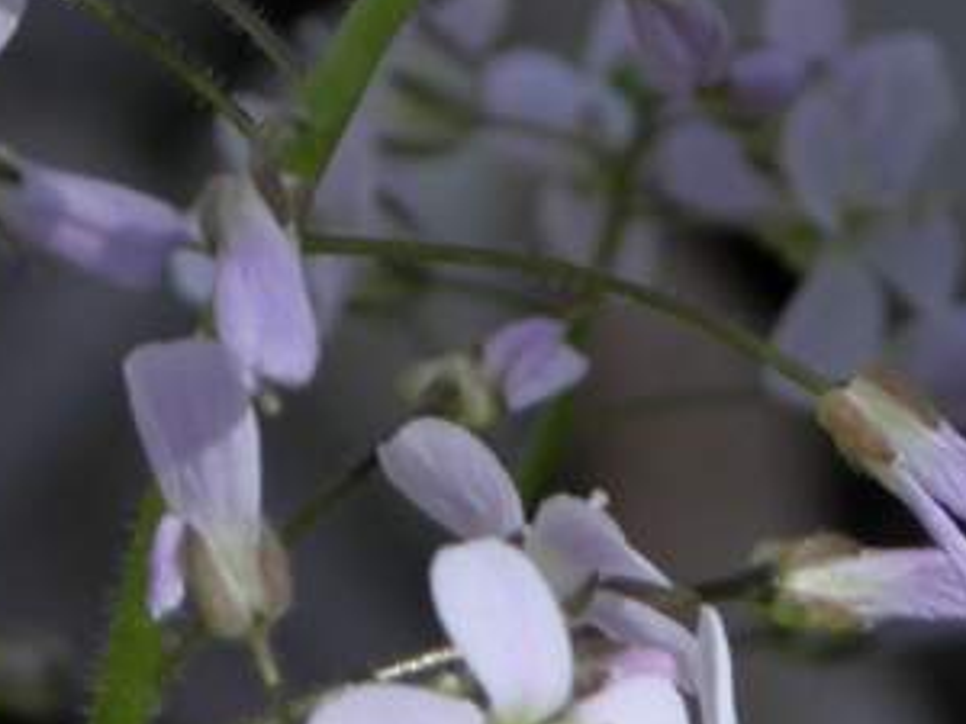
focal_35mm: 951
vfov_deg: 1.6
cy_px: -274
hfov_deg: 2.1
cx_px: 213
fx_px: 26539
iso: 100
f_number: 4.1
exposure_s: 1/266
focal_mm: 56.7
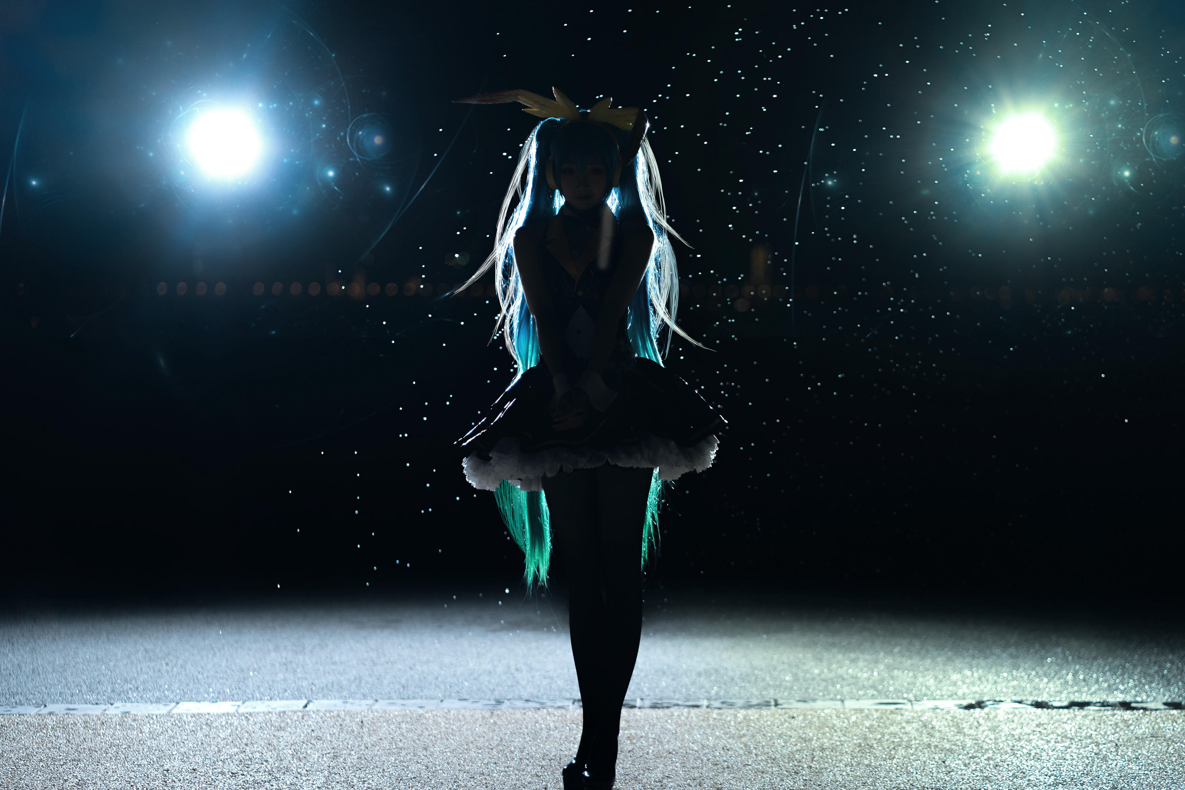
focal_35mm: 85
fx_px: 2798
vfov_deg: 16.1
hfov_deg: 23.9
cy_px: 395
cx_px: 592
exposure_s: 1/100
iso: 500
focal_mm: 85
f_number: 2.2
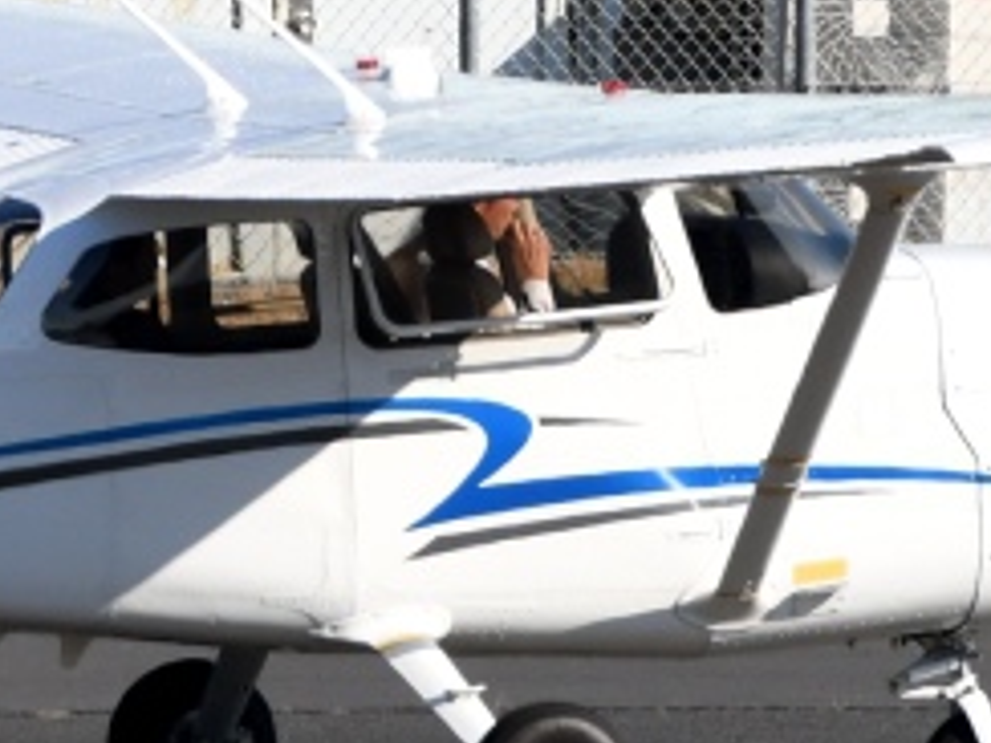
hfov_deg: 0.8
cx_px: -183
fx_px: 69452
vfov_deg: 0.6
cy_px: 339
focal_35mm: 2426
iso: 400
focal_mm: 400
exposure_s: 1/1000
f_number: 8
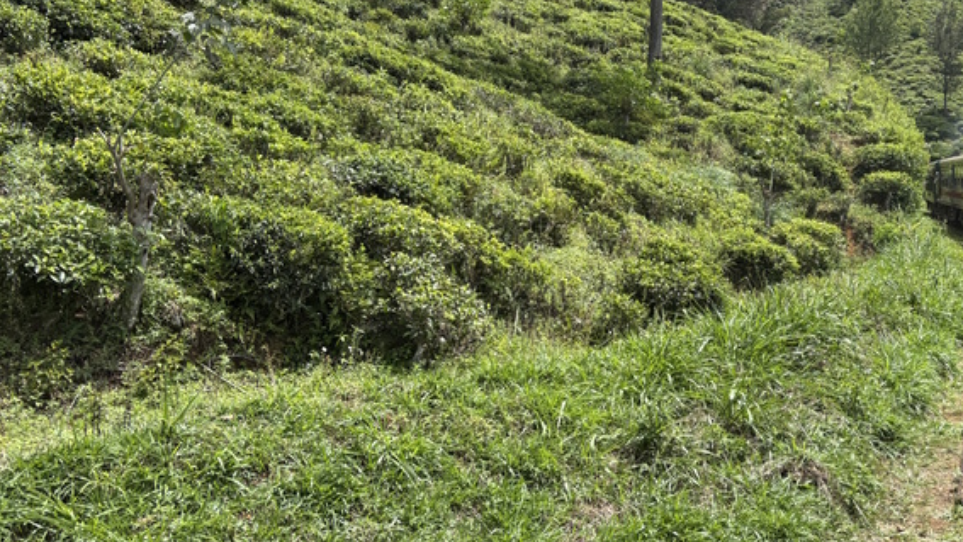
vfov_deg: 29.6
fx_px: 1021
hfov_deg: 49.8
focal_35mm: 40
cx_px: 622
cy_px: 209
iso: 50
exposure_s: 1/1783
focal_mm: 5.96
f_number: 1.6
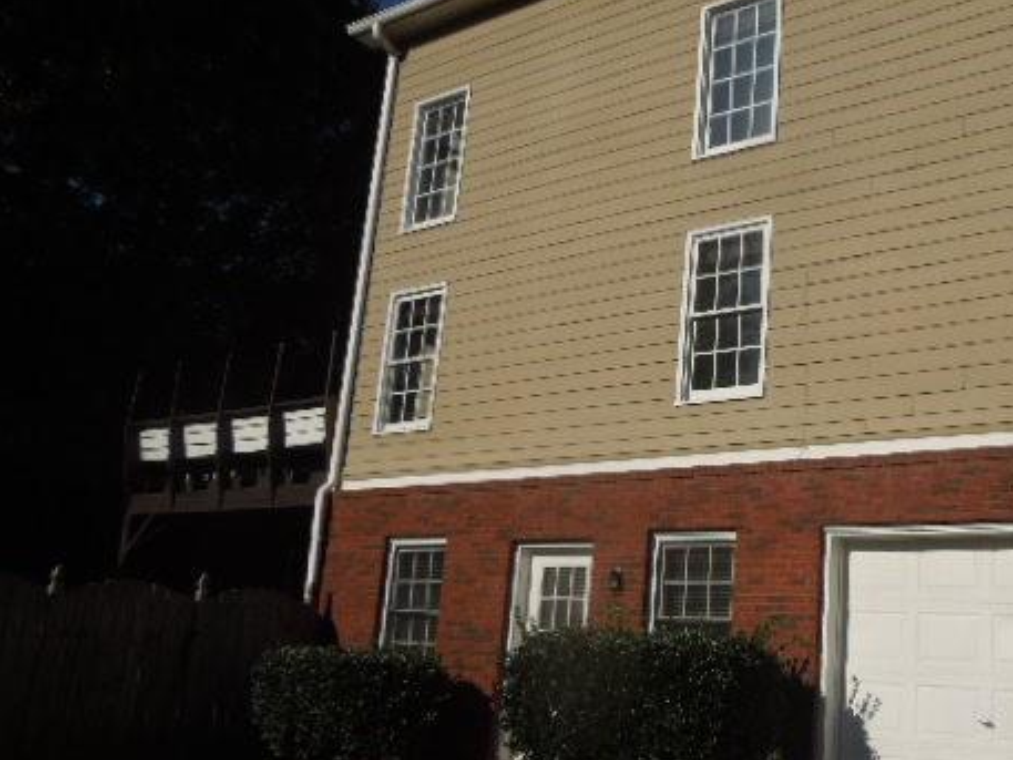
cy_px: 408
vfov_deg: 40.7
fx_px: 1025
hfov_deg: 51.3
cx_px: 705
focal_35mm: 35
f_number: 6.6
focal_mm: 4.5
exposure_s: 1/1000
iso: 100
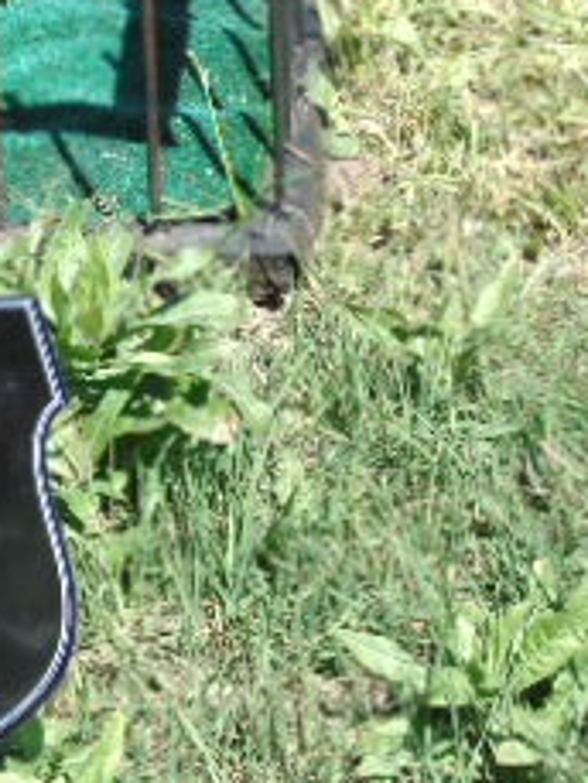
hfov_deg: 6.4
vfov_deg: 8.6
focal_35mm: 229
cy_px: 639
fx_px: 5182
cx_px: -294
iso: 80
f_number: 4.1
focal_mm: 15
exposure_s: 1/500
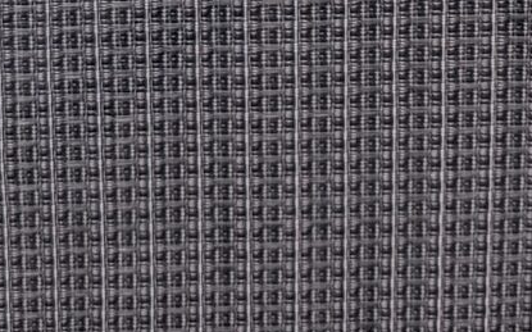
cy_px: -861
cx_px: 370
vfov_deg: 6.9
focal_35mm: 157
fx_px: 2275
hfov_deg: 13.3
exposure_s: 1/50
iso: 640
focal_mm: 6.76
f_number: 1.78
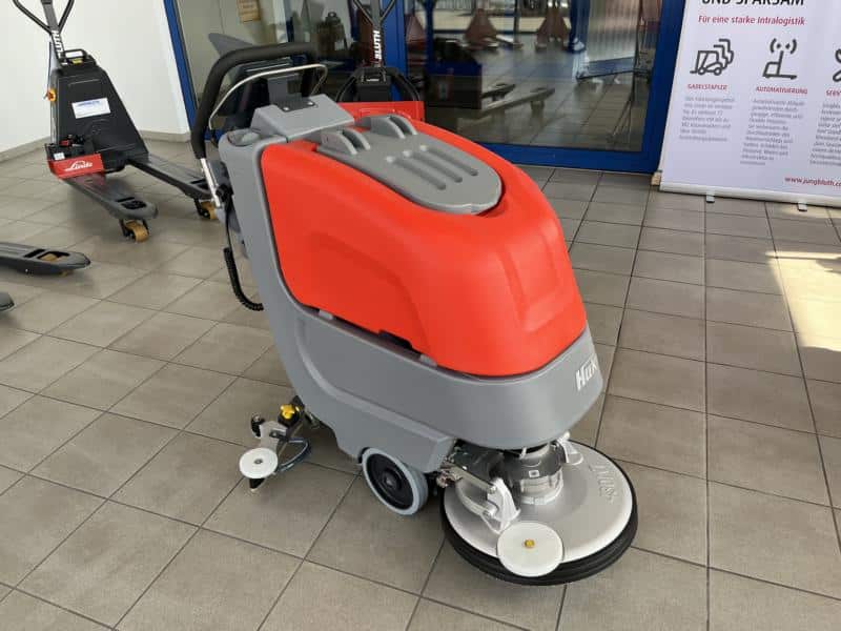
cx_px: 420
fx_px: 632
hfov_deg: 67.3
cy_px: 316
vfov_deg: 53.1
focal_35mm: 26
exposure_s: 1/164
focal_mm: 5.1
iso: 40
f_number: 1.6
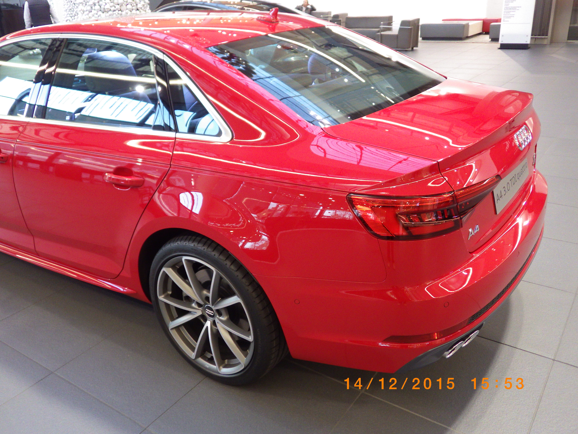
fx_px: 518
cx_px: 289
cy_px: 217
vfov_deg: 45.4
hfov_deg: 58.4
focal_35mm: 31
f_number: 2.3
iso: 250
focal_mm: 5.5
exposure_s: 1/15
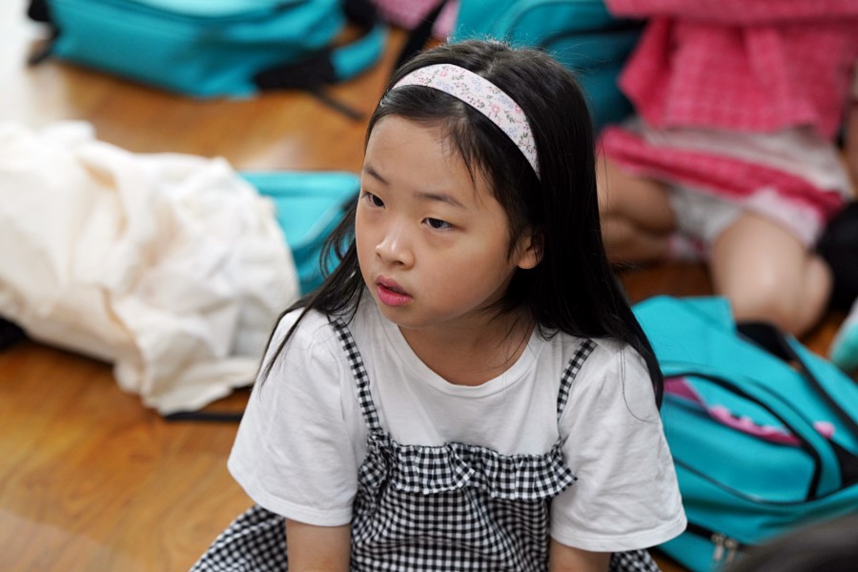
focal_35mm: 121
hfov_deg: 16.9
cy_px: 286
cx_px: 429
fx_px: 2884
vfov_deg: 11.3
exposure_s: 1/160
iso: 1600
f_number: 4
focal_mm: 121
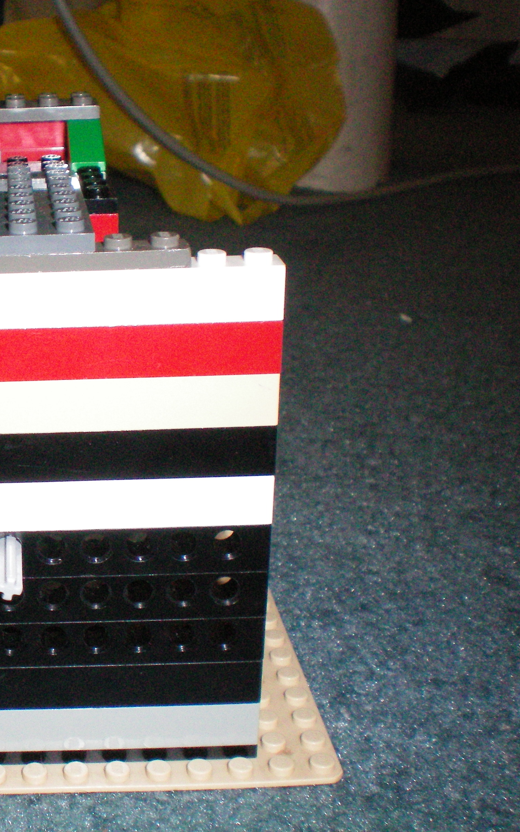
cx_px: -24
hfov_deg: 22.8
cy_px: 415
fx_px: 1224
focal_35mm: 54
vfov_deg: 37.5
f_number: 4.6
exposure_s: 1/60
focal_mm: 6.3
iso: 400
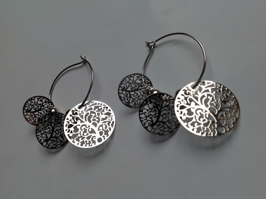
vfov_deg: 40.6
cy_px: 100
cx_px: 133
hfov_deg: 52.7
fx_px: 269
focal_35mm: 35
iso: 50
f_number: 2.4
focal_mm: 4.28
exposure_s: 1/299
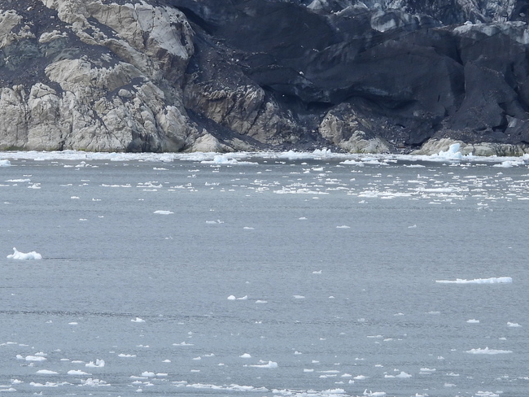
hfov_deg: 3.9
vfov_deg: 2.9
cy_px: 29
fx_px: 7827
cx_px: 120
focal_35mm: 512
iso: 100
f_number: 4.5
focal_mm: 46.4
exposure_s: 1/1000
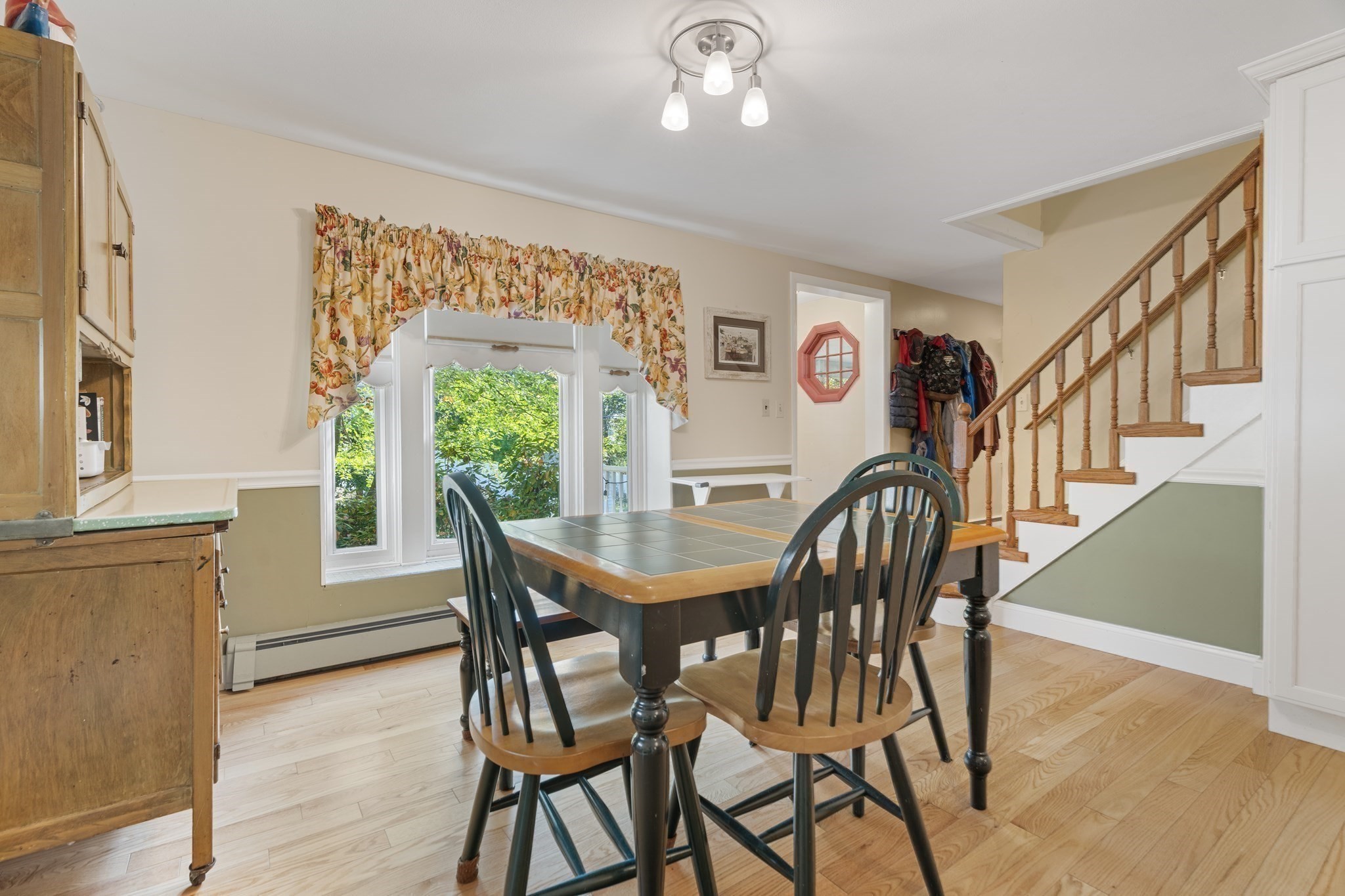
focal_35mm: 16
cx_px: 672
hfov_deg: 96.7
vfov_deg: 73.7
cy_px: 448
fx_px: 598
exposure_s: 3.2
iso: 200
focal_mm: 16
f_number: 8
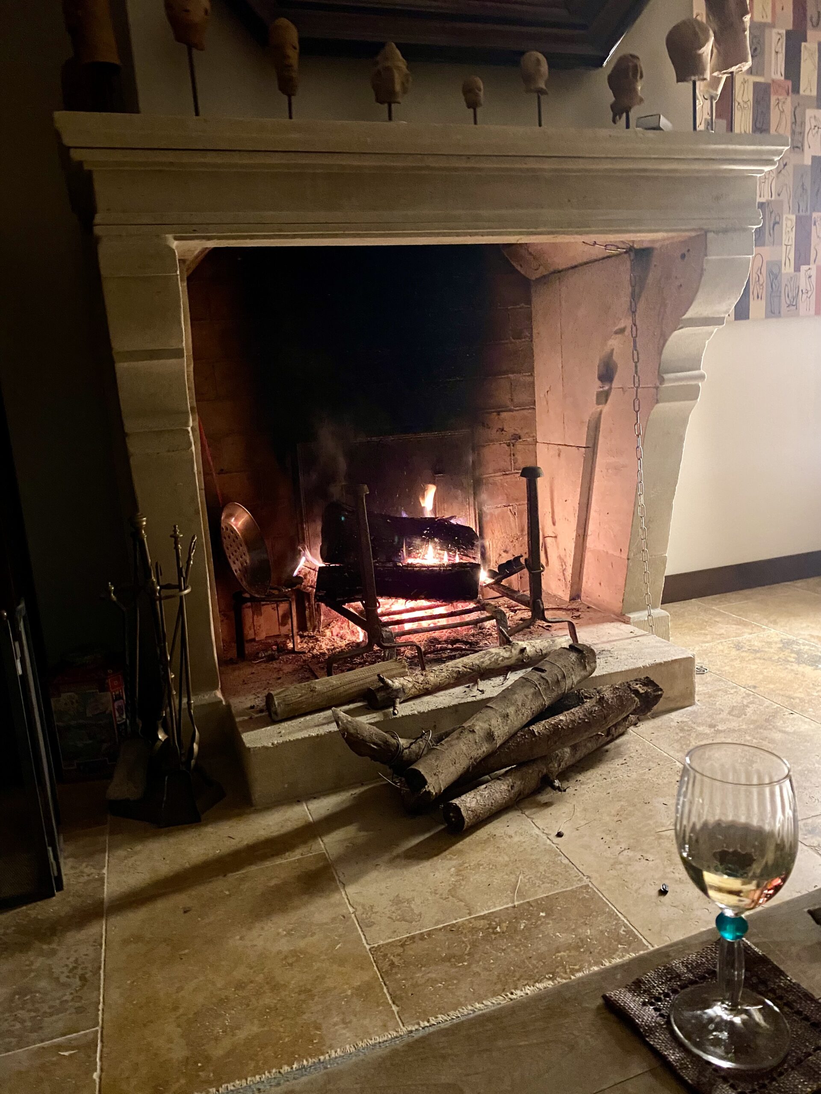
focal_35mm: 26
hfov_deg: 53.1
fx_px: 822
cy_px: 547
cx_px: 410
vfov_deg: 67.3
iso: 1000
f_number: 1.8
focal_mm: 4.25
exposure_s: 1/30
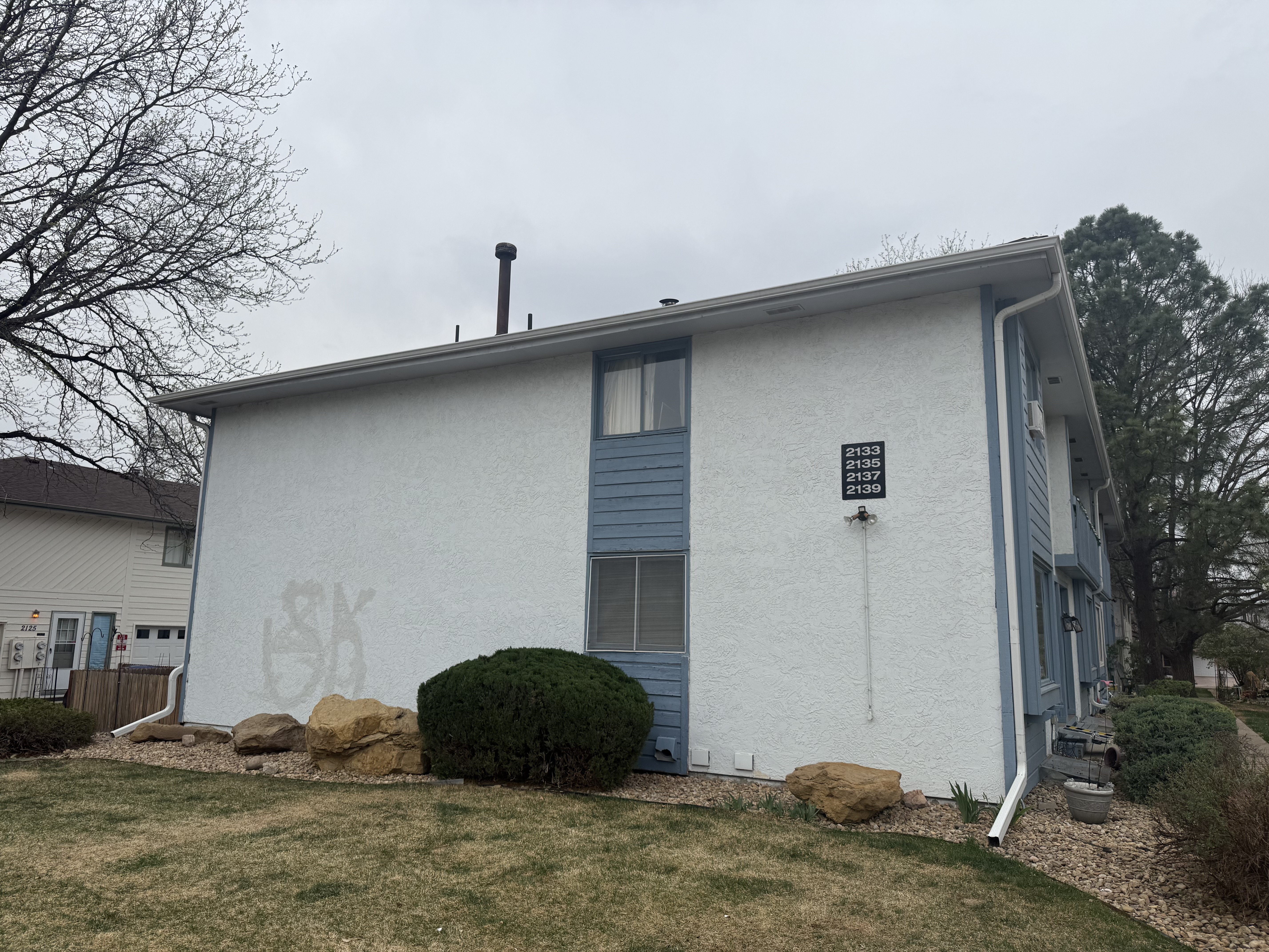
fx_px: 880
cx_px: 634
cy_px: 476
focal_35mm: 24
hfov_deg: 71.6
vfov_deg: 56.8
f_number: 1.78
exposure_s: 1/3145
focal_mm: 6.76
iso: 80
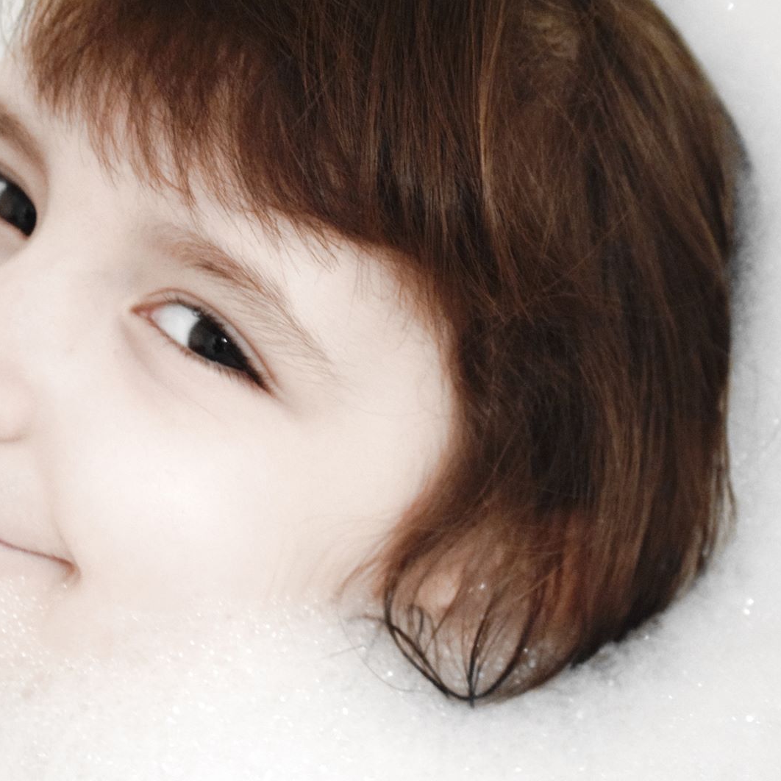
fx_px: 2697
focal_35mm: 106
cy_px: 391
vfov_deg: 16.5
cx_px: 396
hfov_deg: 16.5
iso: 5000
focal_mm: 55
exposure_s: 1/60
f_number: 5.6
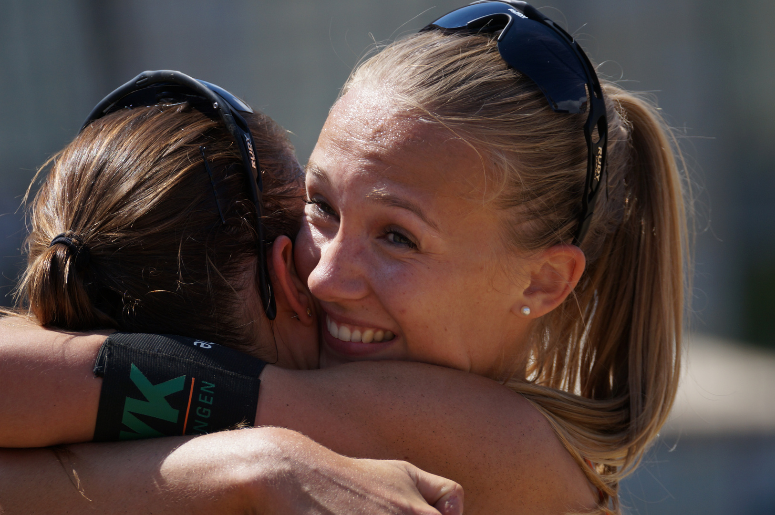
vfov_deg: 3.0
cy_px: 258
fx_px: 9678
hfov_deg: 4.6
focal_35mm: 450
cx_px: 388
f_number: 5.6
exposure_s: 1/1000
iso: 200
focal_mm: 300
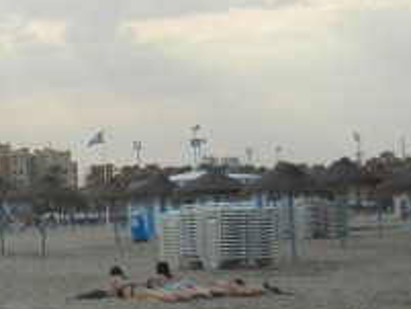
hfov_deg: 11.9
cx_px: -327
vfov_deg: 9.7
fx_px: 1818
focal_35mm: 153
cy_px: 76
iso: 160
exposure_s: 1/250
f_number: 7
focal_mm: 5.4
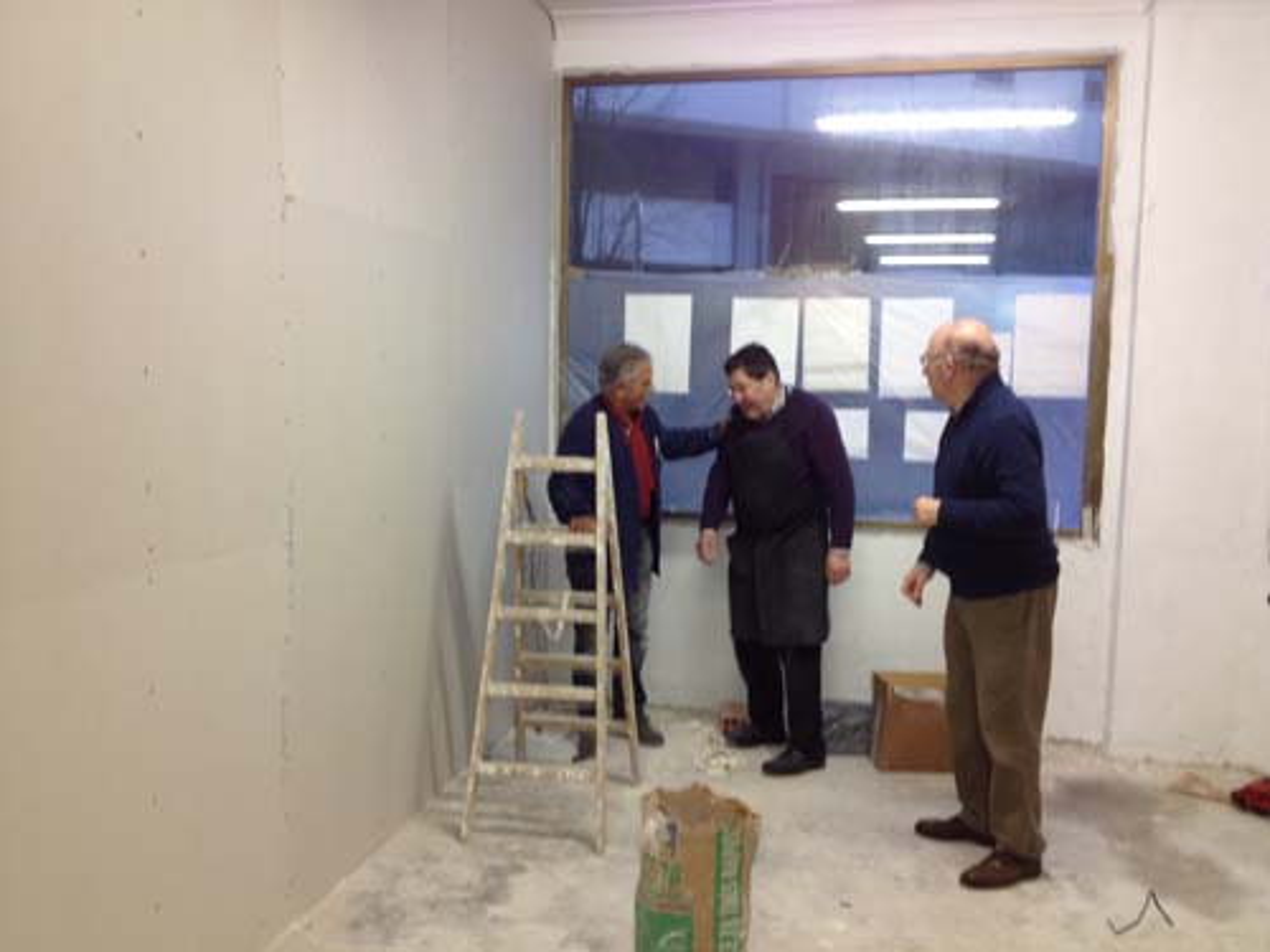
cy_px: 476
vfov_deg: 40.7
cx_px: 635
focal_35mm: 35
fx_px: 1284
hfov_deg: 52.6
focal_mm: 4.28
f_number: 2.4
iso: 64
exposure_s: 1/20
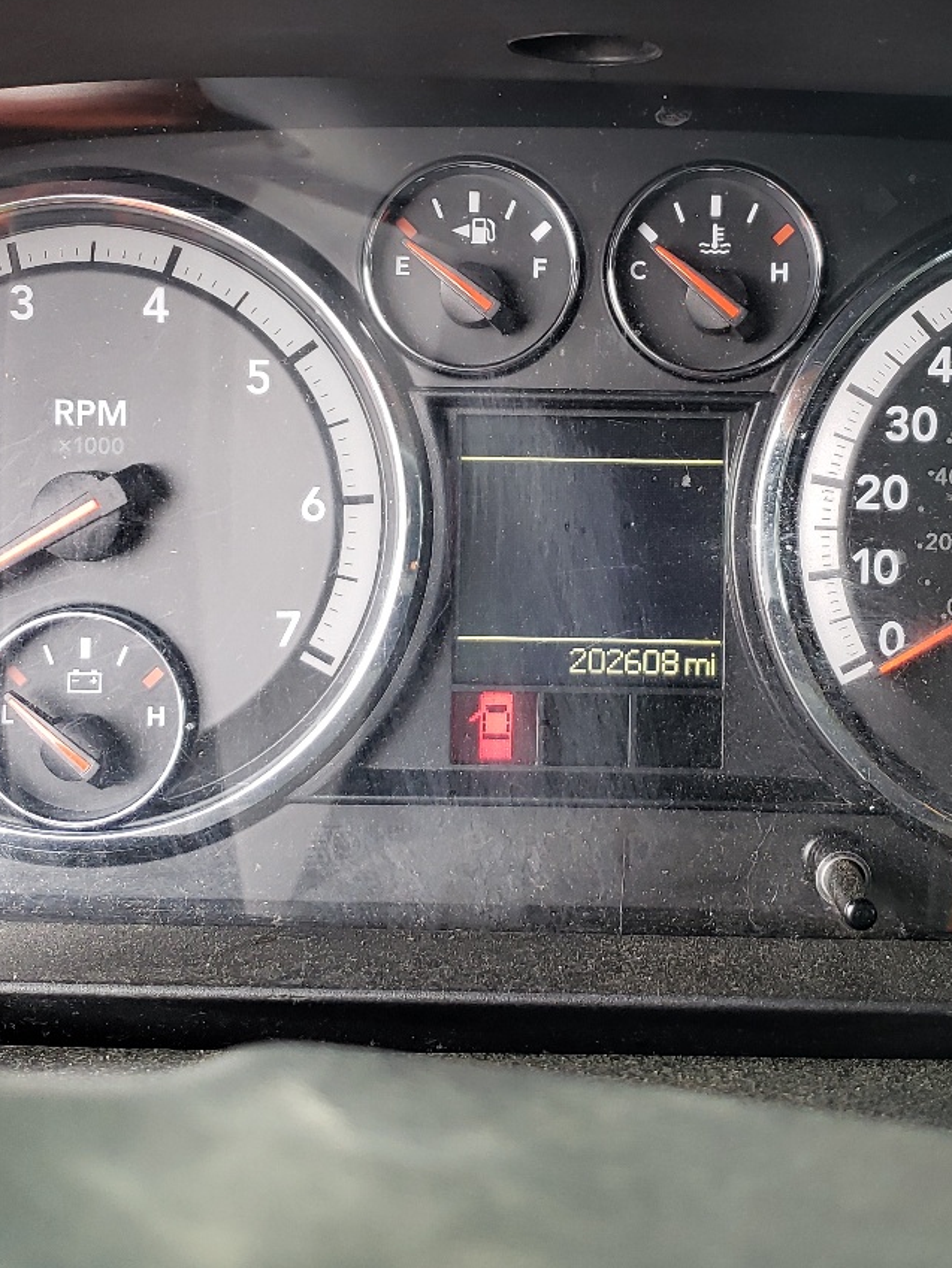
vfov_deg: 38.7
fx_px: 1796
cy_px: 491
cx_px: 631
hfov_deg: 29.5
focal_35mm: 49
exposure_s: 1/60.2
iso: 66
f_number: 1.5
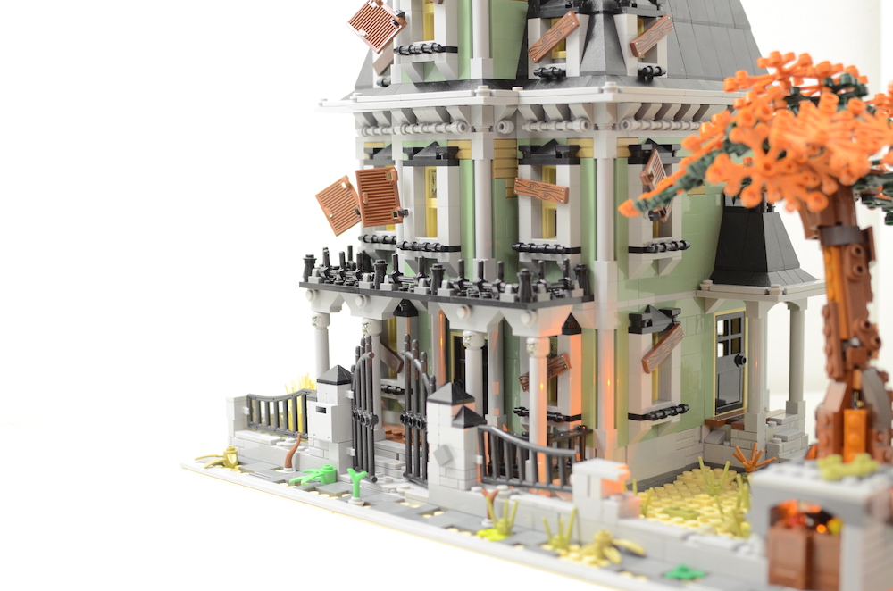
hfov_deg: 37.9
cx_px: 446
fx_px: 1299
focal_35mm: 52
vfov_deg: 25.6
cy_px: 296
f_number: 3.2
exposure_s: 1/40
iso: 800
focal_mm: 35
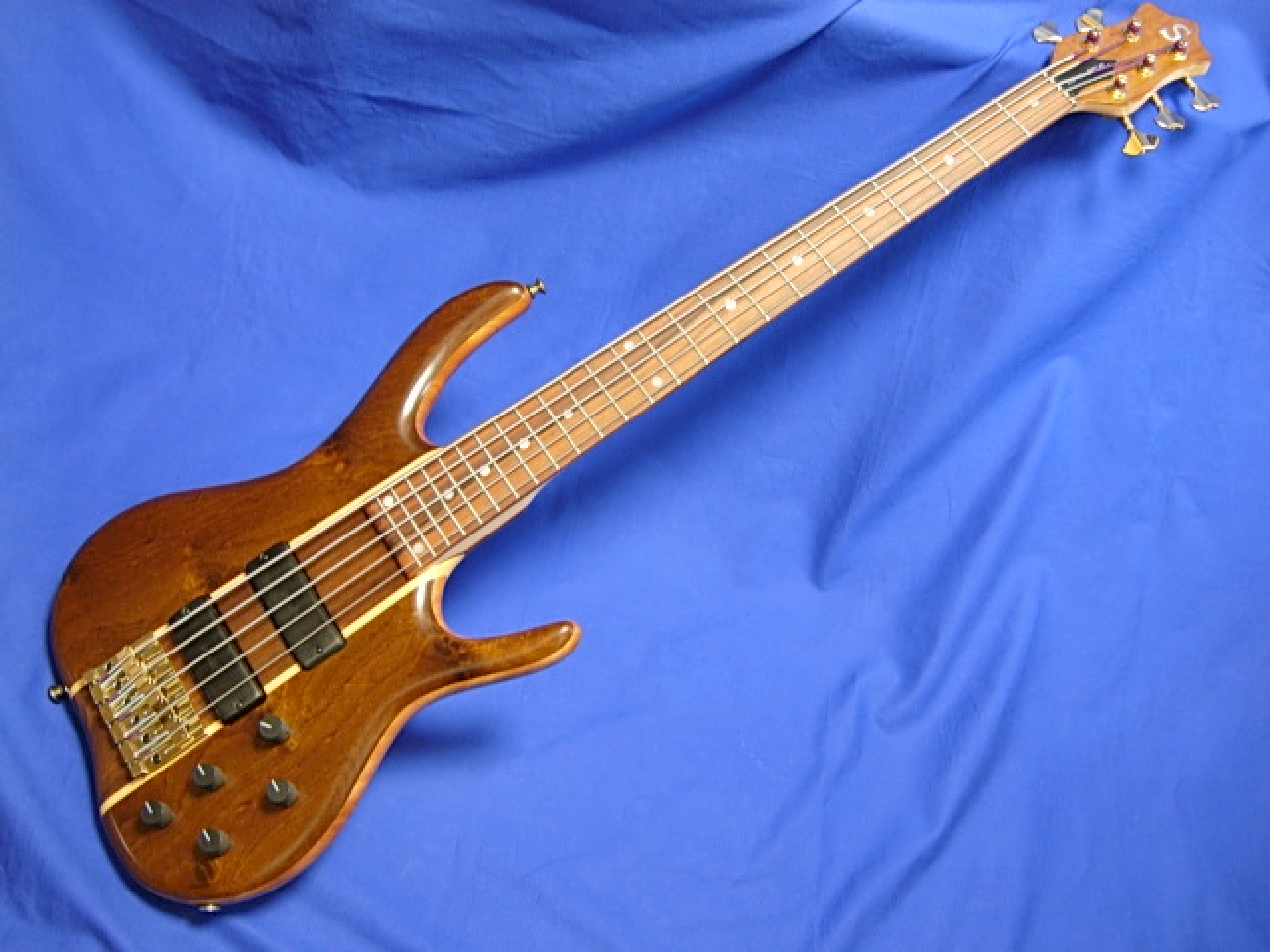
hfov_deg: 51.4
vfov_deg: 39.7
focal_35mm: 36
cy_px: 476
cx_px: 635
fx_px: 1321
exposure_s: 1/4
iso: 102
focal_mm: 7.5
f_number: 2.7
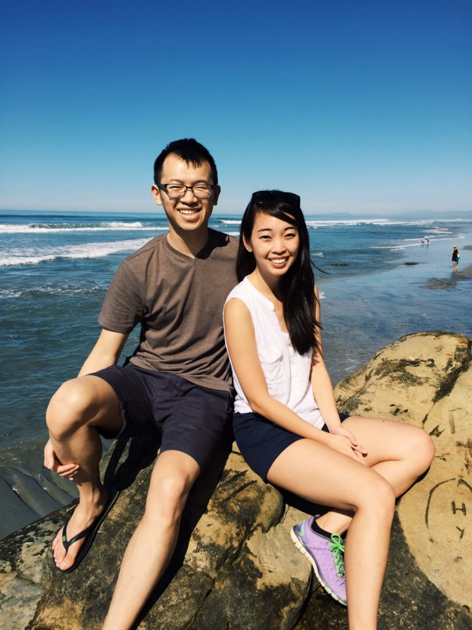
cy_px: 315
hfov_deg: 48.2
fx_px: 527
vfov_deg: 61.7
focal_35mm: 29
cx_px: 236
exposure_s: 1/3049
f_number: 2.2
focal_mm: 4.15
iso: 32
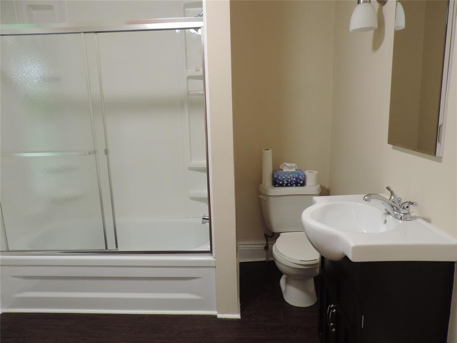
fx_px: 317
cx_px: 228
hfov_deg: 71.6
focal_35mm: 24
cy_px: 172
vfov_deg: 56.8
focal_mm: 4.3
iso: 400
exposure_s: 1/30
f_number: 3
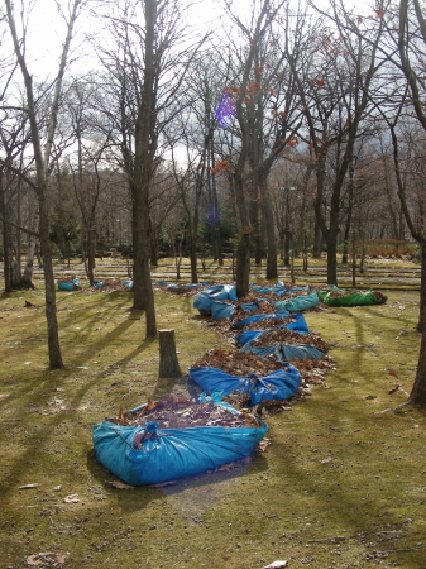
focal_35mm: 38
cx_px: 213
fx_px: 624
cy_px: 284
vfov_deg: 49.0
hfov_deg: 37.7
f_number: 4
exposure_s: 1/160
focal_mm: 6.3
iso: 50
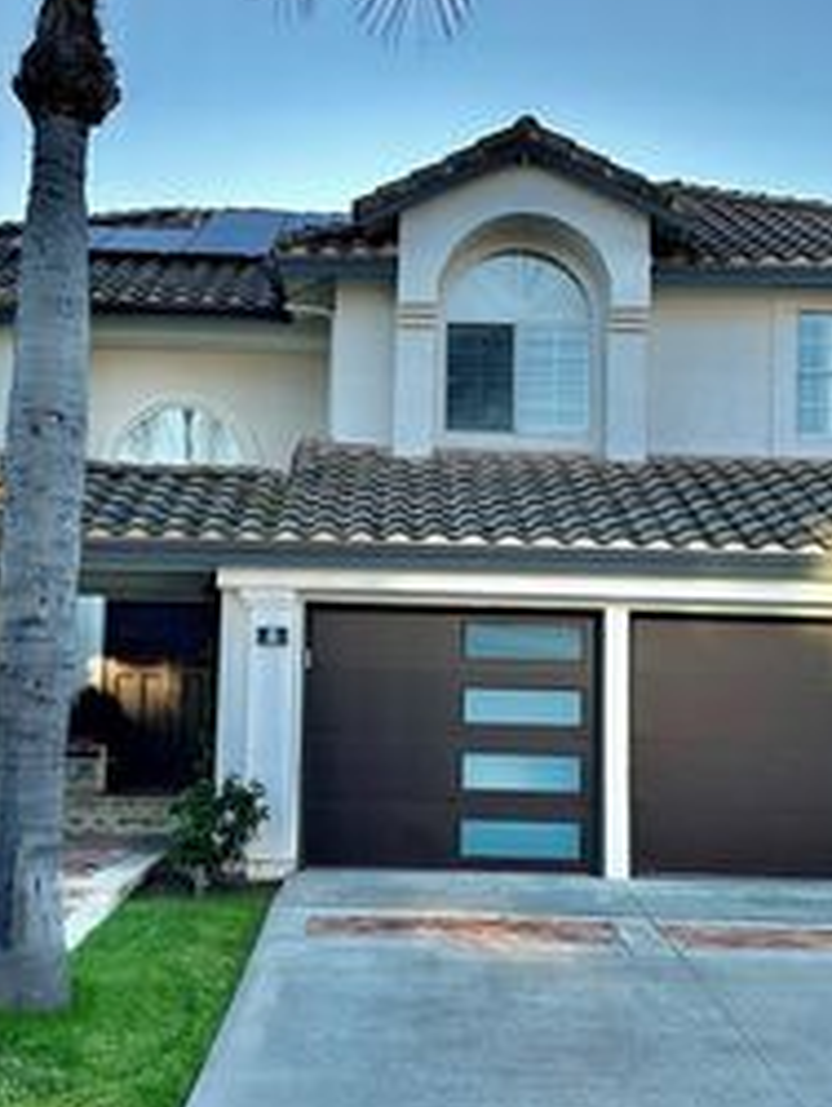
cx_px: 420
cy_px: 547
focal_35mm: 48
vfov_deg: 39.6
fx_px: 1536
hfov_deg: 30.3
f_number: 1.78
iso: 80
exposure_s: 1/1062
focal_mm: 6.86
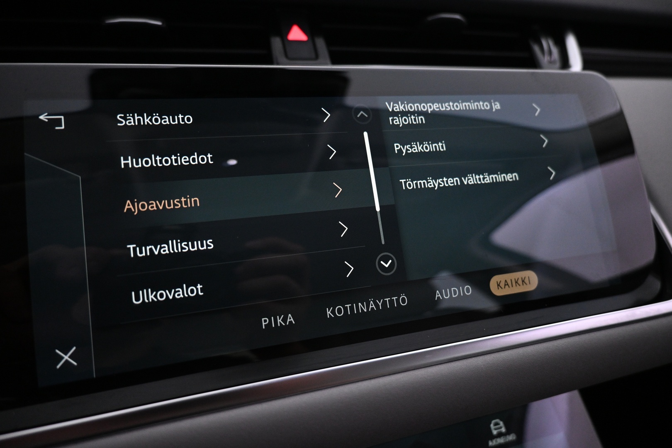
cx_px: 336
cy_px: 224
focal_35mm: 24
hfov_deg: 73.7
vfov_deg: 53.1
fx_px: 448
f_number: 3.5
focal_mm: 16
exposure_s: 1/80
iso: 1600
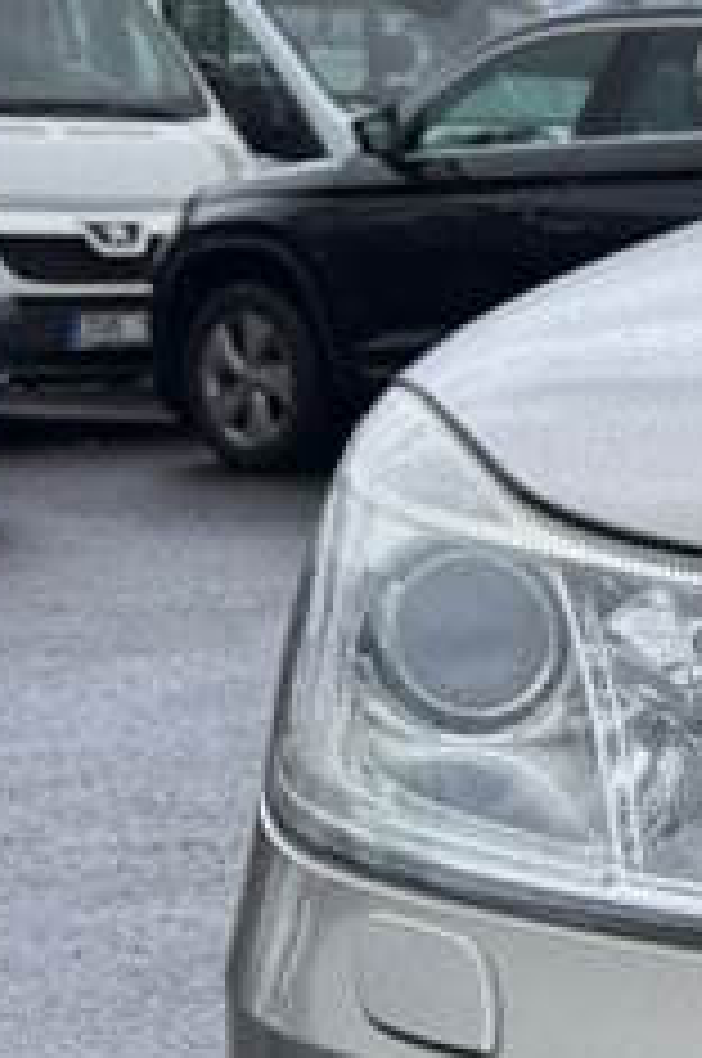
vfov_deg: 18.8
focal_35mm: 109
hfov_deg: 10.4
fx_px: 3197
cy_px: 612
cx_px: 1809
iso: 80
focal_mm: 6.76
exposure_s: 1/1464
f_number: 1.78
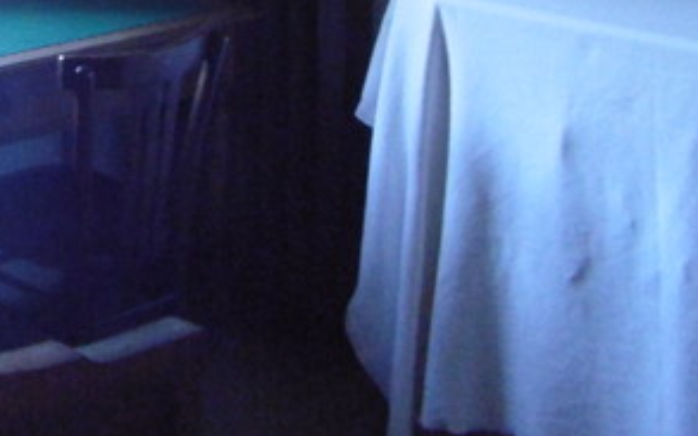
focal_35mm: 84
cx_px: -207
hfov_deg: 22.1
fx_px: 1598
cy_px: -238
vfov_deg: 14.4
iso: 400
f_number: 3.2
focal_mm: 5.3
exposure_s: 1/50
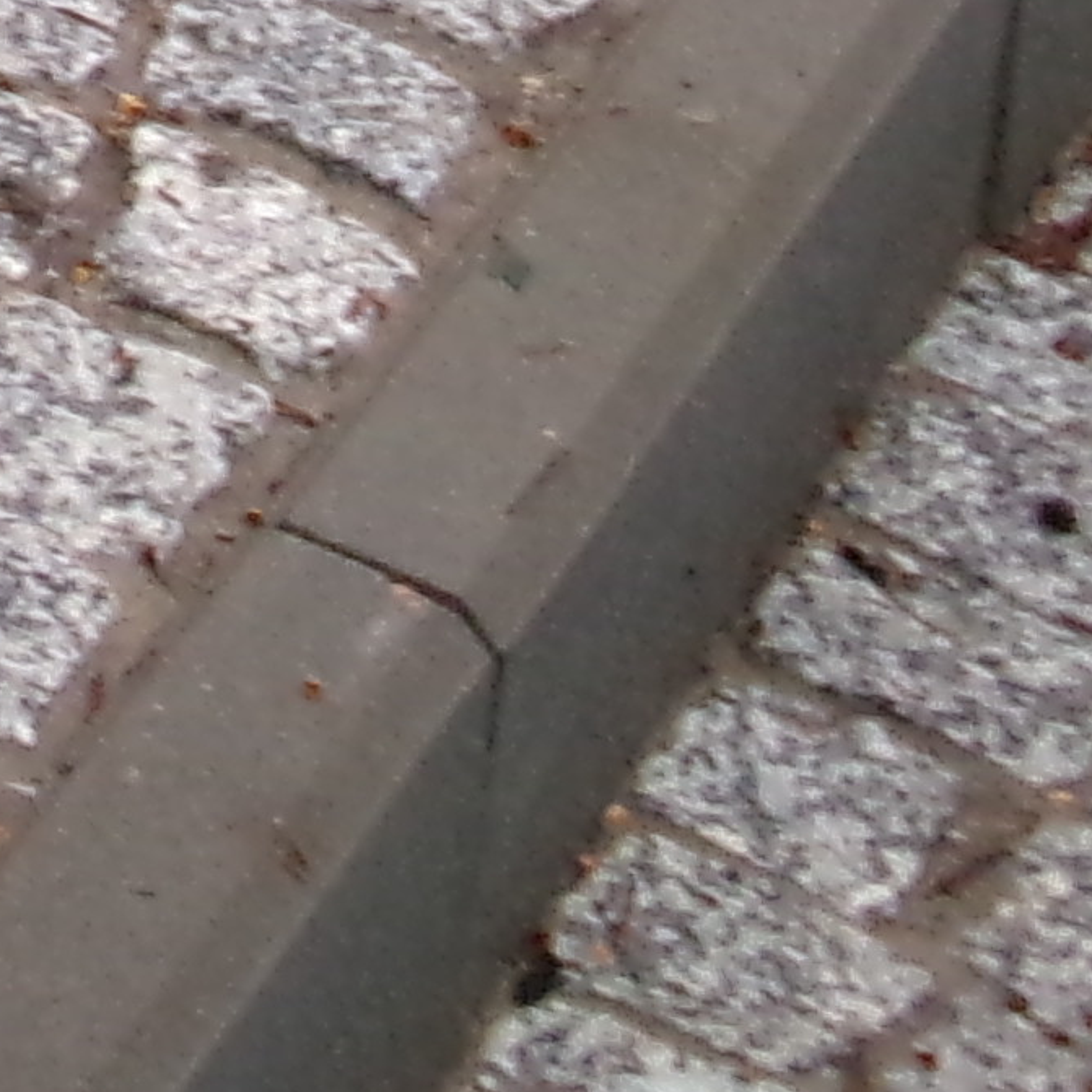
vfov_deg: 9.3
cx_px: -1665
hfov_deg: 9.1
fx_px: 6067
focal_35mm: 170
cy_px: -1466
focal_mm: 5.1
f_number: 3.9
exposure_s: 1/34
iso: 250
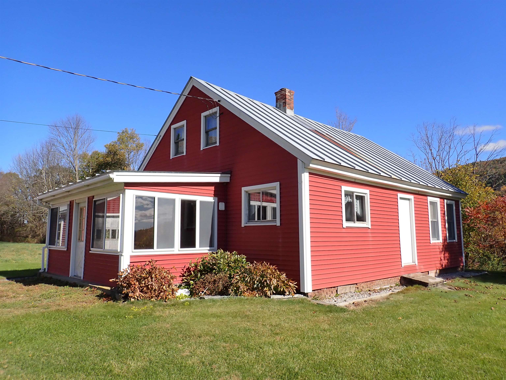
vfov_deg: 54.9
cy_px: 190
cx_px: 253
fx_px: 365
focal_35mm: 25
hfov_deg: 69.4
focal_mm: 4.5
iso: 100
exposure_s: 1/200
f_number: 8
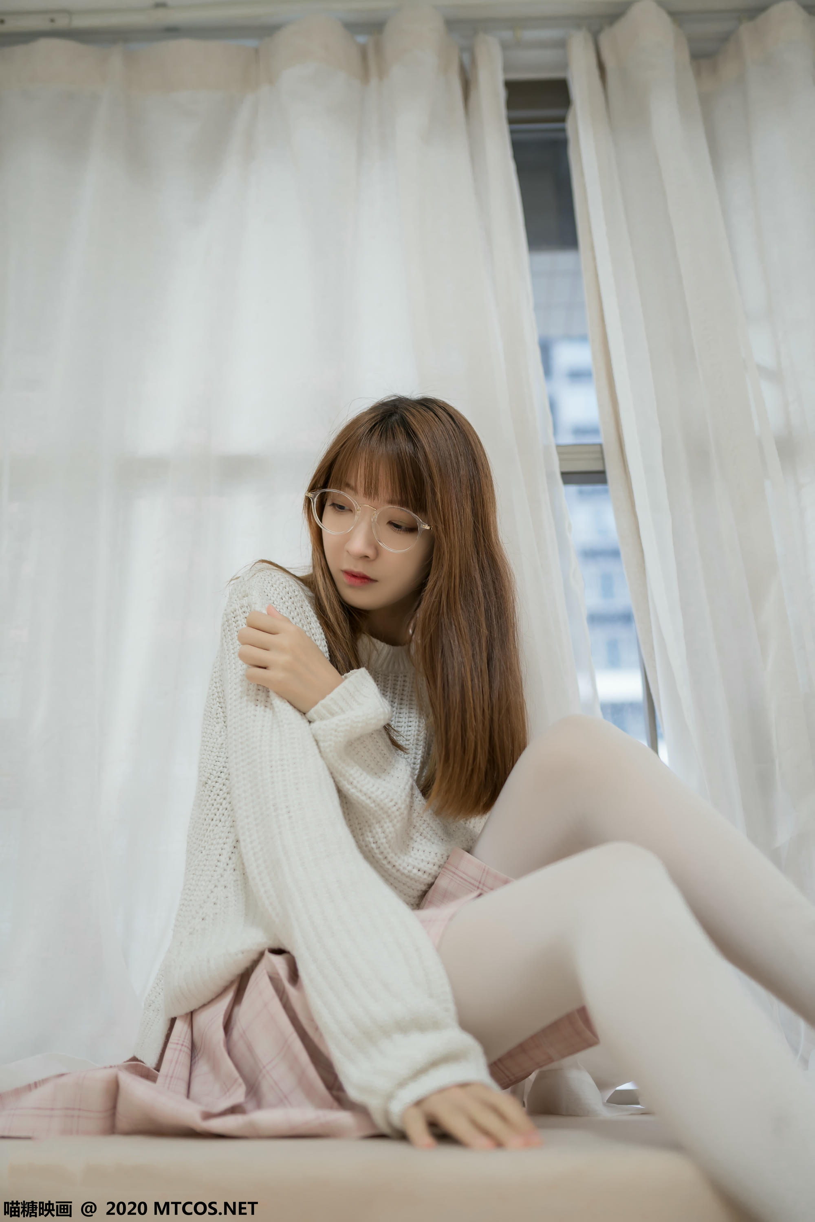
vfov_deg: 54.4
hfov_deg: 37.9
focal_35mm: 35
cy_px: 611
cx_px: 408
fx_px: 1188
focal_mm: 35
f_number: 1.8
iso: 400
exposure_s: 1/100
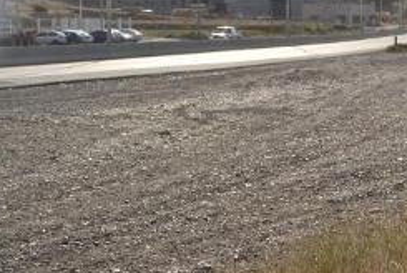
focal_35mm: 94
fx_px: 1064
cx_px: 517
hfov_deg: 20.0
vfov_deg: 14.4
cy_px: 19
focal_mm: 24
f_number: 11
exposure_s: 1/200
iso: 100
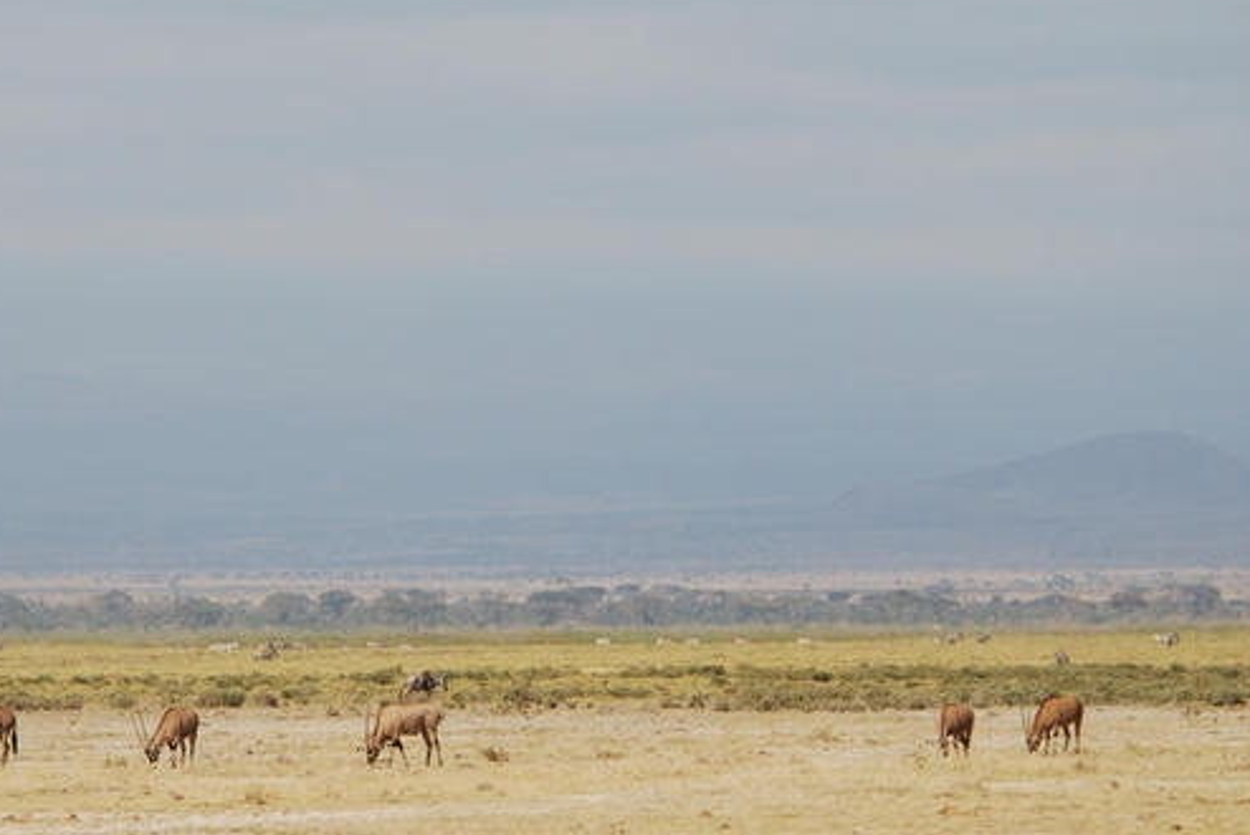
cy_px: 395
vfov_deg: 4.3
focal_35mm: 319
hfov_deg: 6.5
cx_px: 382
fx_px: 11082
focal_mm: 150
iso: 100
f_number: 5
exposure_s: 1/640
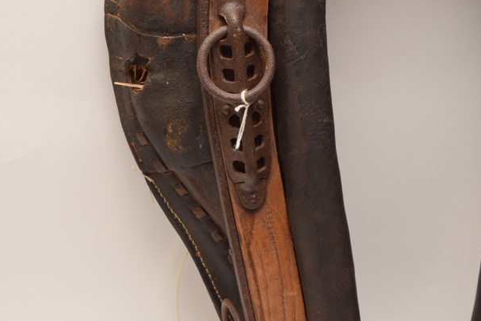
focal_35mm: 85
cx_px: 269
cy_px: 93
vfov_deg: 16.0
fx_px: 1136
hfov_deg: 23.9
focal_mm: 34
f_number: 5.6
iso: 800
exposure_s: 1/100
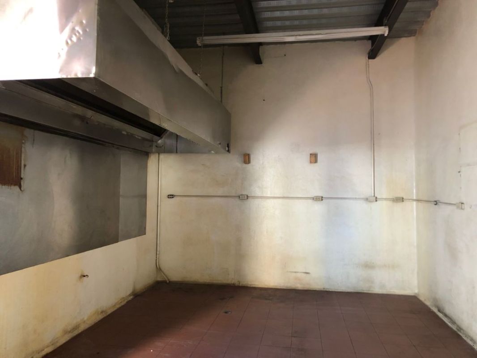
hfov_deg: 63.4
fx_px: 386
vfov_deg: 49.8
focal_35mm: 28
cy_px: 179
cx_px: 238
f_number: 1.8
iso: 64
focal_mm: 3.99
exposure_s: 1/15
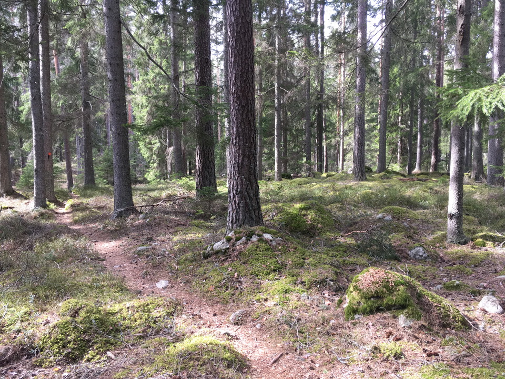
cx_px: 252
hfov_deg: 61.7
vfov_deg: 48.2
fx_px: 423
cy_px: 190
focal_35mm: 29
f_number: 2.2
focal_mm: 4.15
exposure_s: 1/100
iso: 40
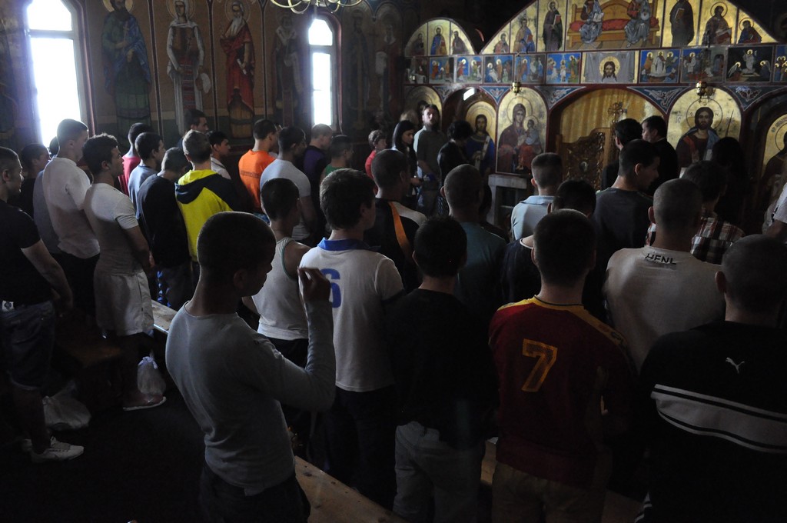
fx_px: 589
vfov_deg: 47.8
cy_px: 262
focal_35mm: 27
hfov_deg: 67.4
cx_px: 394
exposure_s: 1/160
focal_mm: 18
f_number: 3.5
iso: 3200
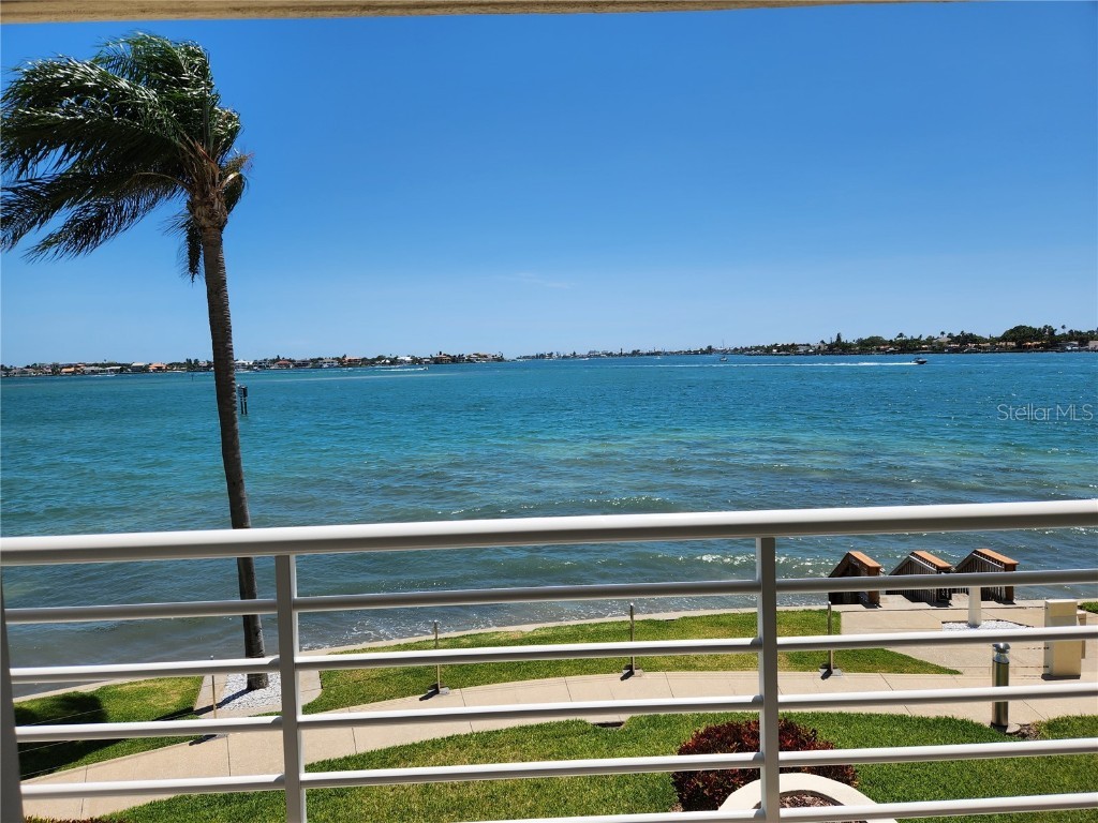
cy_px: 412
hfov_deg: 73.9
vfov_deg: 58.9
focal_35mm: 23
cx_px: 549
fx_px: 730
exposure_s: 1/2510
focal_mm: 5.4
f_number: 1.8
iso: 20
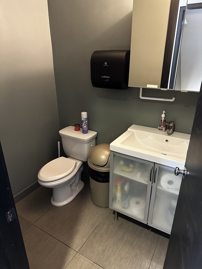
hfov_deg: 56.8
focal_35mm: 24
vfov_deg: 71.6
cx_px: 101
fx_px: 187
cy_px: 134
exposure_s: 1/40
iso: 800
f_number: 1.78
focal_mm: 6.86
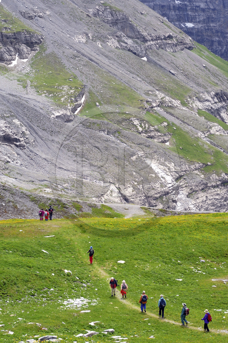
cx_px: 114
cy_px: 172
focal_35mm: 105
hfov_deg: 13.0
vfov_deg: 19.5
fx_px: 1000
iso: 100
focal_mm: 70
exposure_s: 1/250
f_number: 9
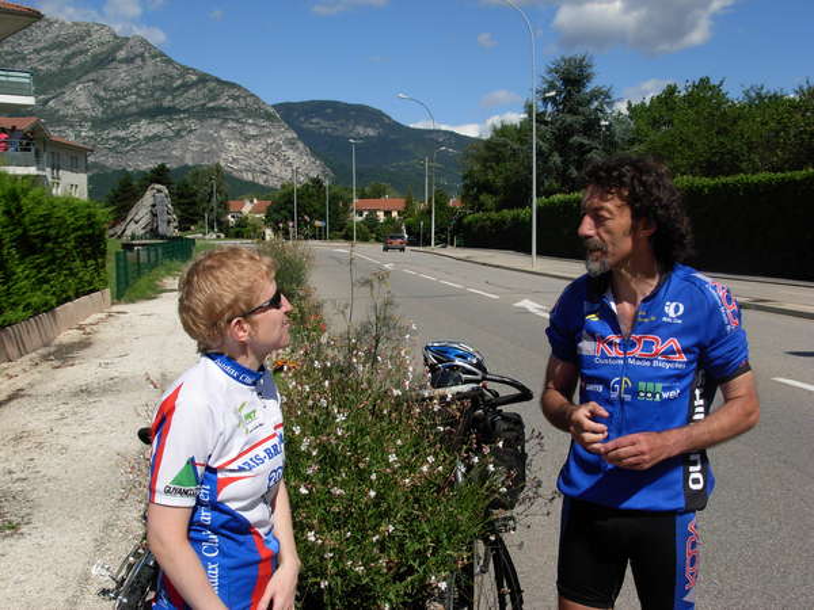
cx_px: 407
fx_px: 894
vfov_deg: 37.7
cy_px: 305
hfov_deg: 49.0
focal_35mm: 38
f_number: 4.9
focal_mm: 6.3
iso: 79
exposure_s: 1/886
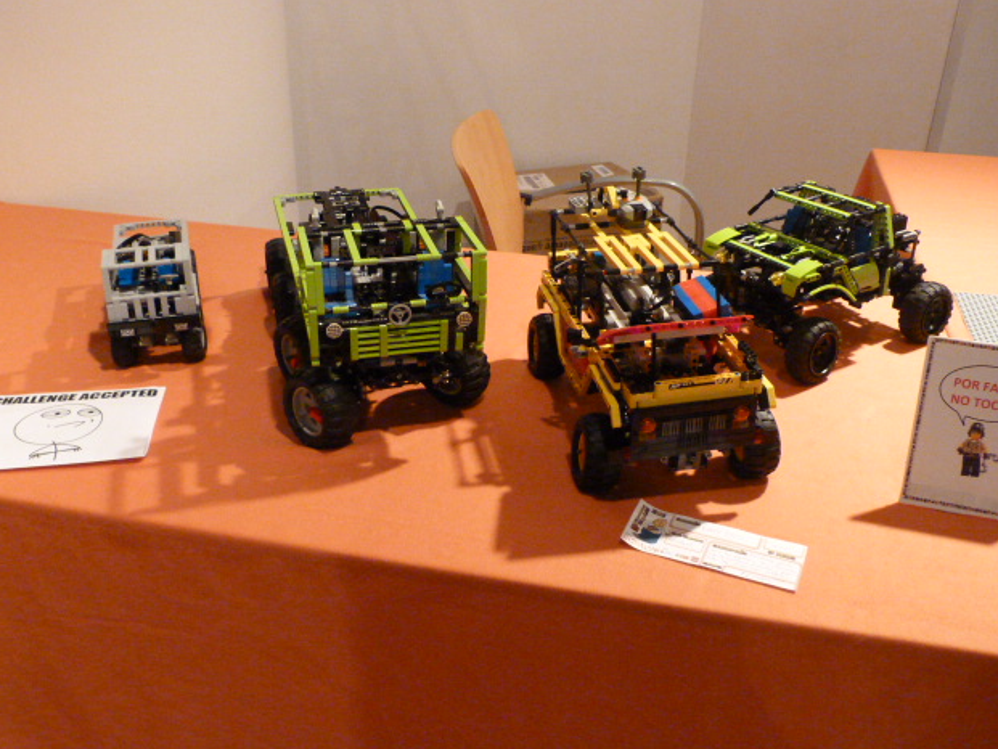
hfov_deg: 53.9
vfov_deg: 41.8
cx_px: 489
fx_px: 980
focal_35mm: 34
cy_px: 366
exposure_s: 1/25
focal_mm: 5.9
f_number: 3
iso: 800
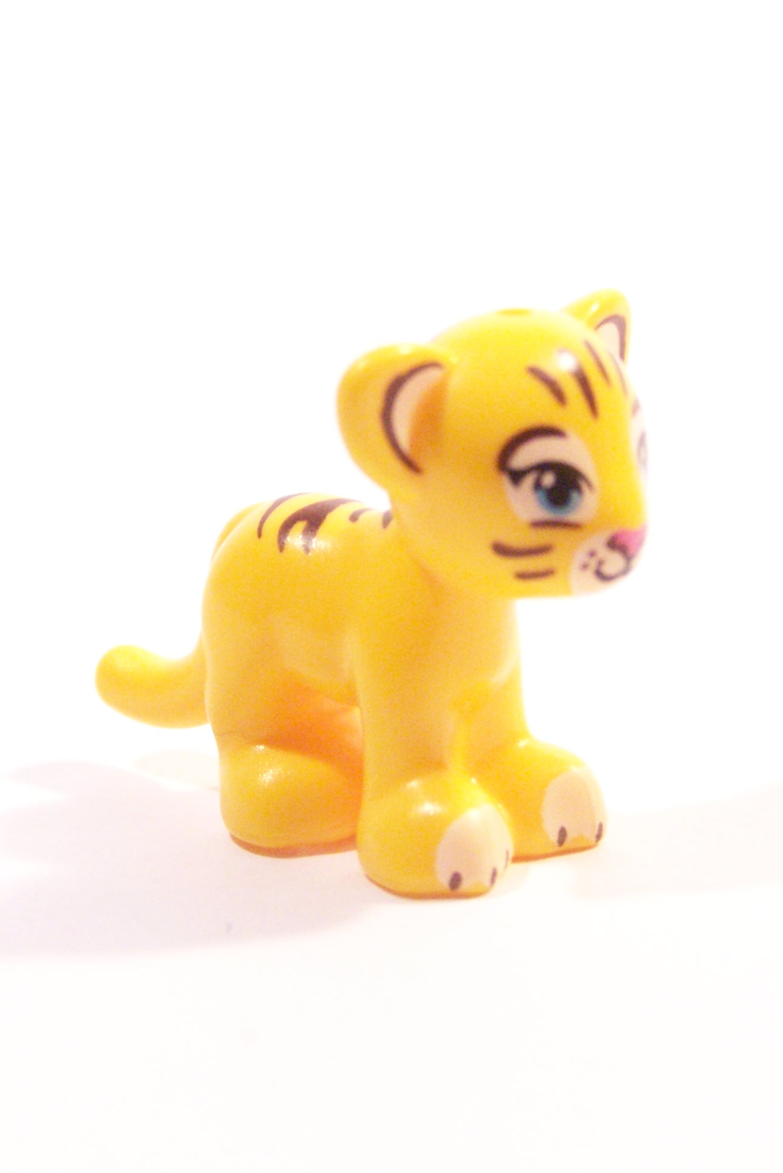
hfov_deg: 12.0
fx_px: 3718
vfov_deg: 17.9
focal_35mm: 114
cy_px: 586
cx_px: 404
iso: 400
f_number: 3.6
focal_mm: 13.7
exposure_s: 1/30
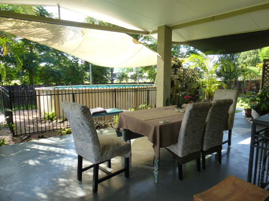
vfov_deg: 56.8
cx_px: 134
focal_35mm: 24
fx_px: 186
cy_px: 100
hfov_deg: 71.6
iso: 160
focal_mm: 4.3
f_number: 3.5
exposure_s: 1/125
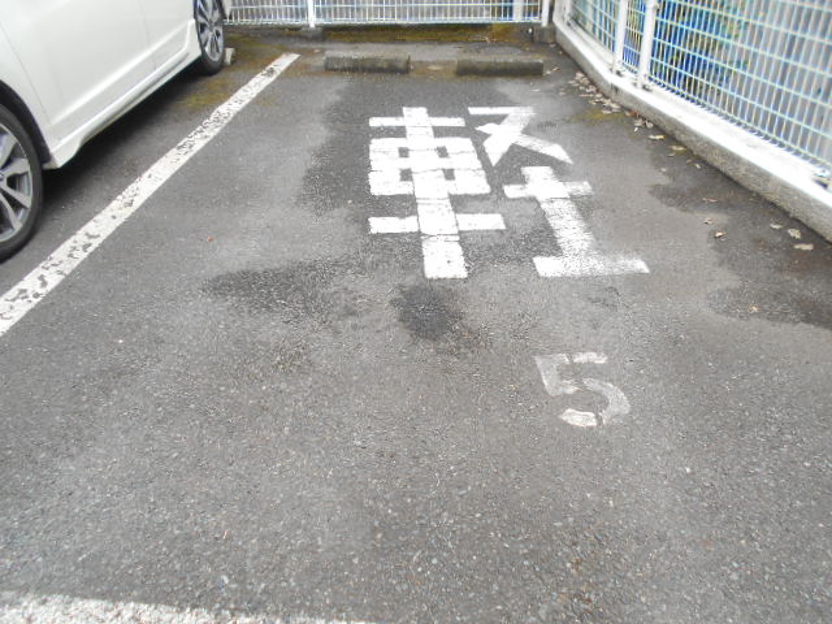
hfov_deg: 67.3
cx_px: 416
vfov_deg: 53.1
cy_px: 312
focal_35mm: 26
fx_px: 625
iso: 80
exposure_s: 1/125
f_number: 3.2
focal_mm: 4.6
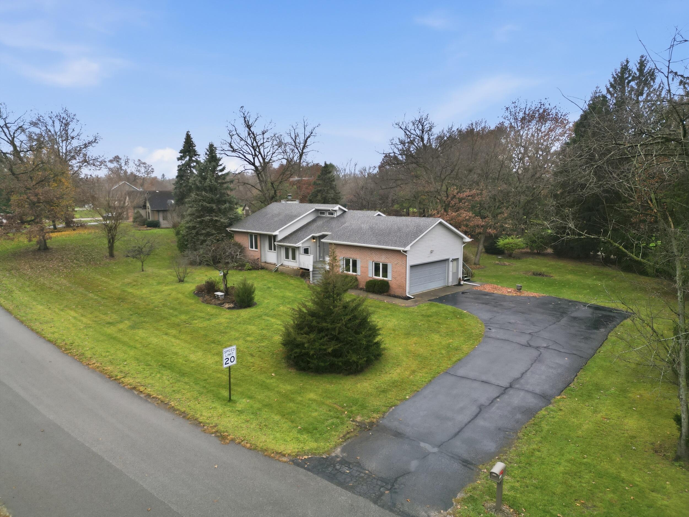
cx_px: 344
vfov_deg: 56.8
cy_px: 258
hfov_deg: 71.6
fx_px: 478
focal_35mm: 24
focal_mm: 6.7
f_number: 1.7
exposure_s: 1/640
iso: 100
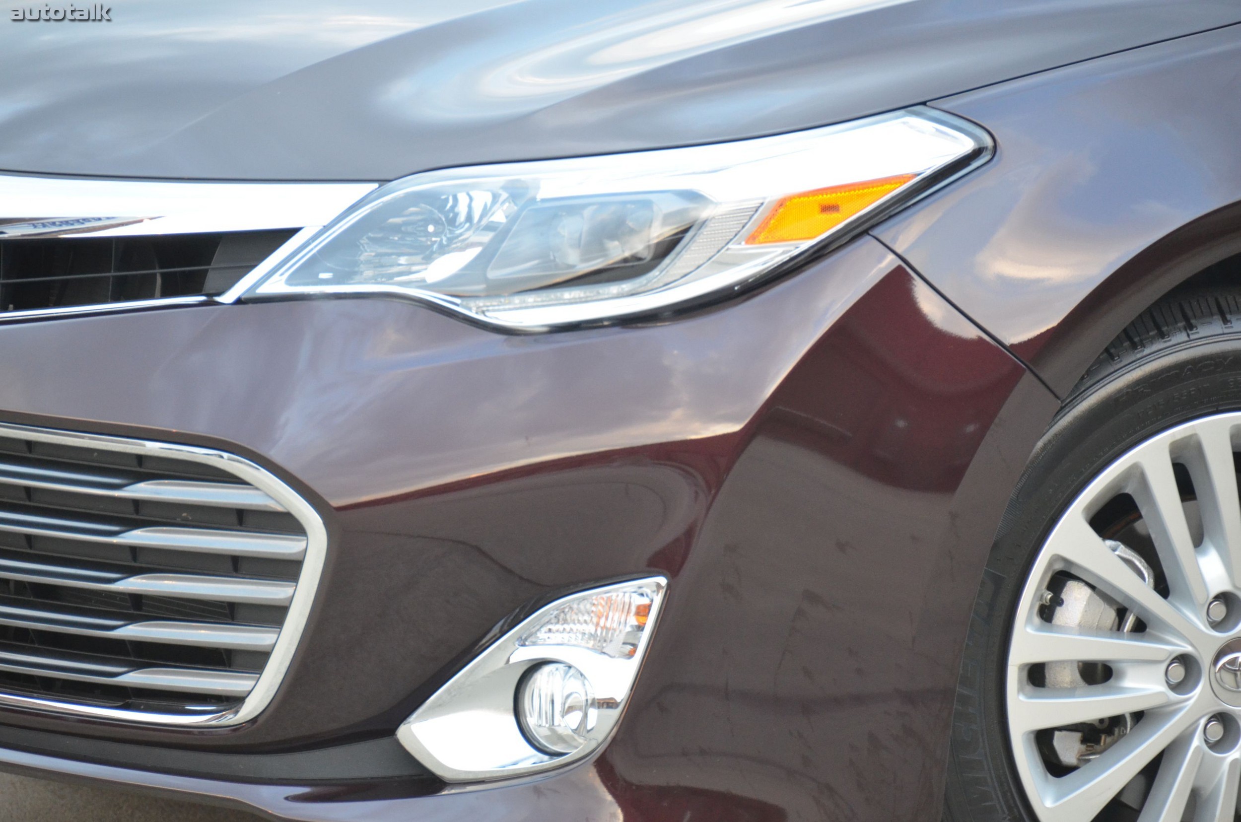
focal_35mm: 300
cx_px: 620
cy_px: 411
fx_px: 10321
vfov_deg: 4.6
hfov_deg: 6.9
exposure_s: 1/125
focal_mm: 200
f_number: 5.6
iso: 1600
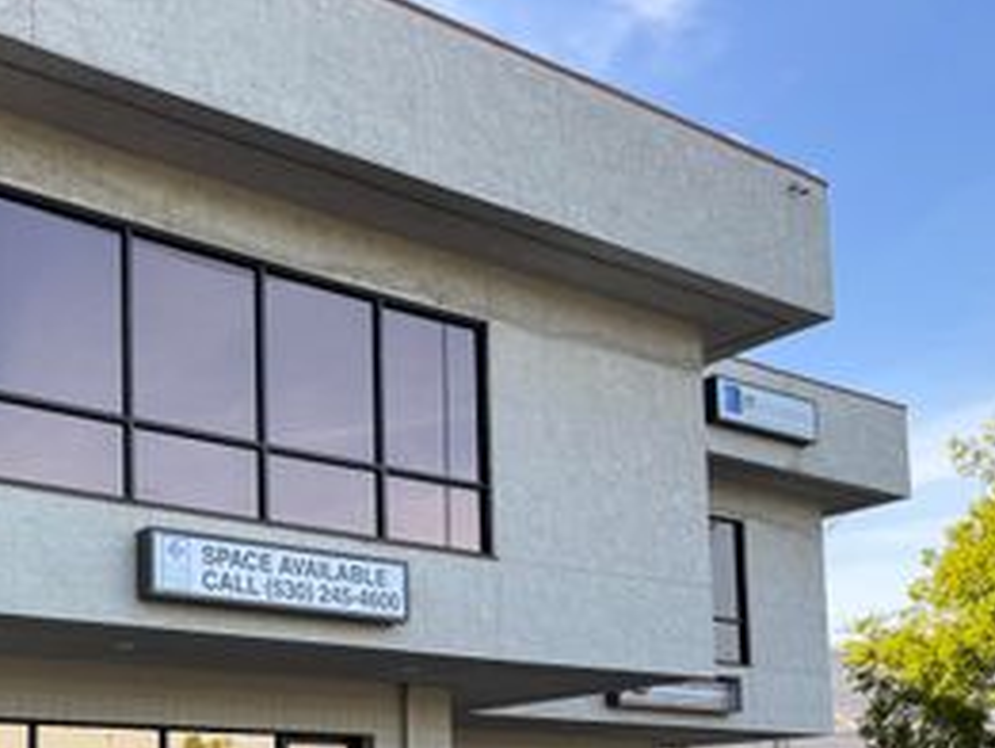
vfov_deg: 29.9
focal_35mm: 46
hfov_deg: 40.2
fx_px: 1323
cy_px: 708
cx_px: 263
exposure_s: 1/832
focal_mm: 6.76
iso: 80
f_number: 1.78
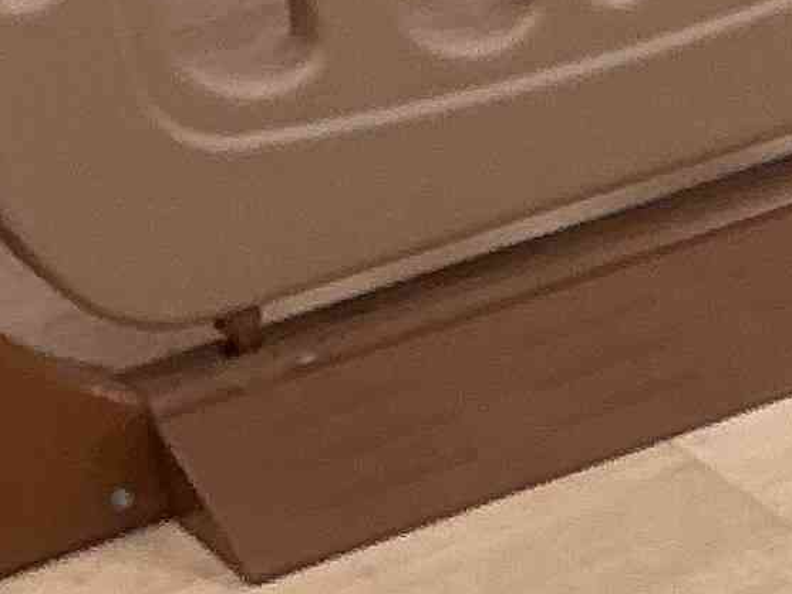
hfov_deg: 8.2
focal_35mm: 210
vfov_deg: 6.8
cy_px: 1334
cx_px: 2286
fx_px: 4806
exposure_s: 1/120
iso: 25
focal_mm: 3
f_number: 1.8
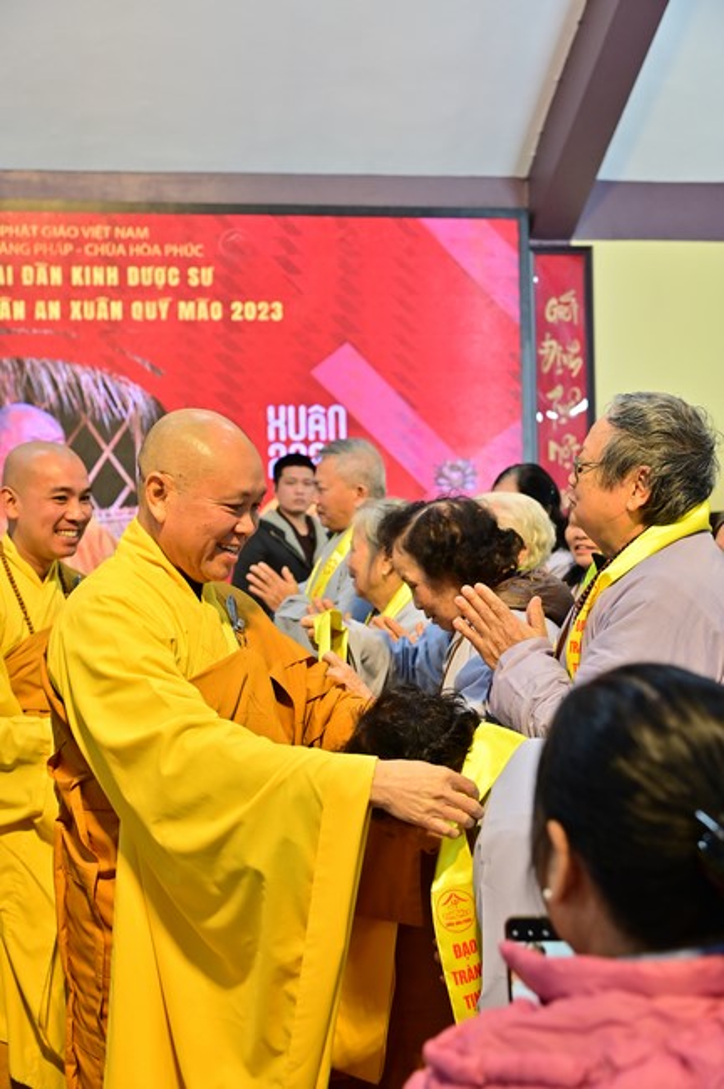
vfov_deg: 39.6
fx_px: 1511
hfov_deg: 26.9
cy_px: 544
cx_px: 362
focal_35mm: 50
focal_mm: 50
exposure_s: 1/125
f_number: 5
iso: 800
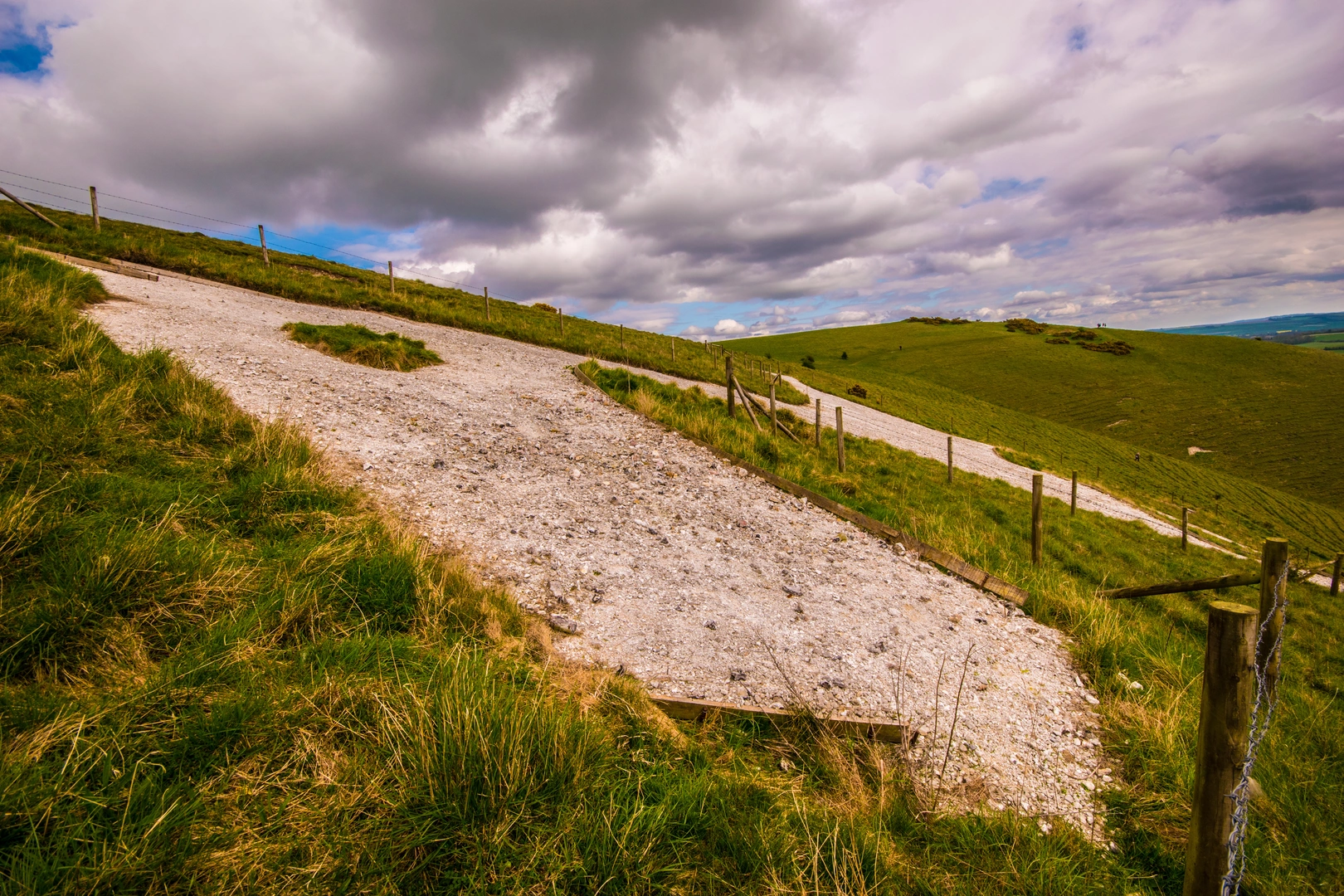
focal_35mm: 15
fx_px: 560
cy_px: 448
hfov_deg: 100.4
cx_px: 672
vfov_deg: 77.3
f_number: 11
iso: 100
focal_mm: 10
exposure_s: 1/125
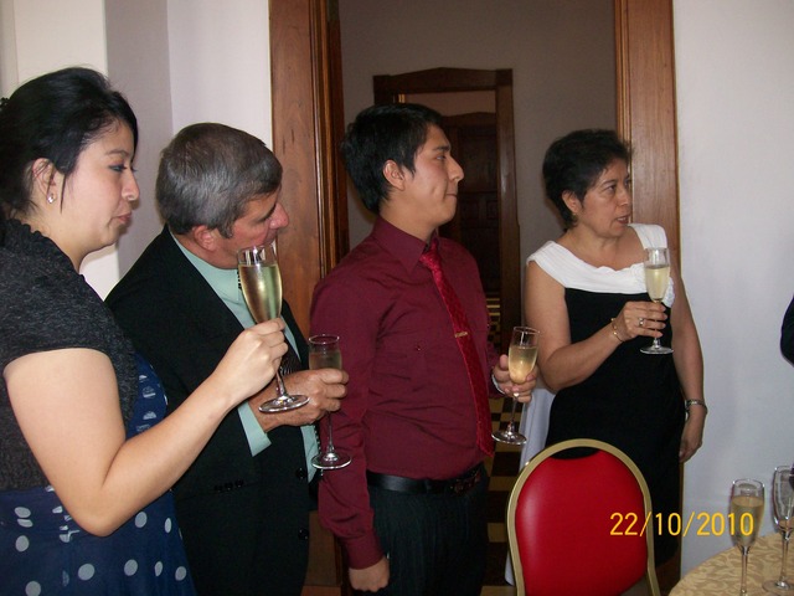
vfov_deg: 39.7
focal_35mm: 36
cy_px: 298
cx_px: 397
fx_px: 826
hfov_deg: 51.4
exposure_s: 1/64
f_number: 2.7
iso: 140
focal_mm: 6
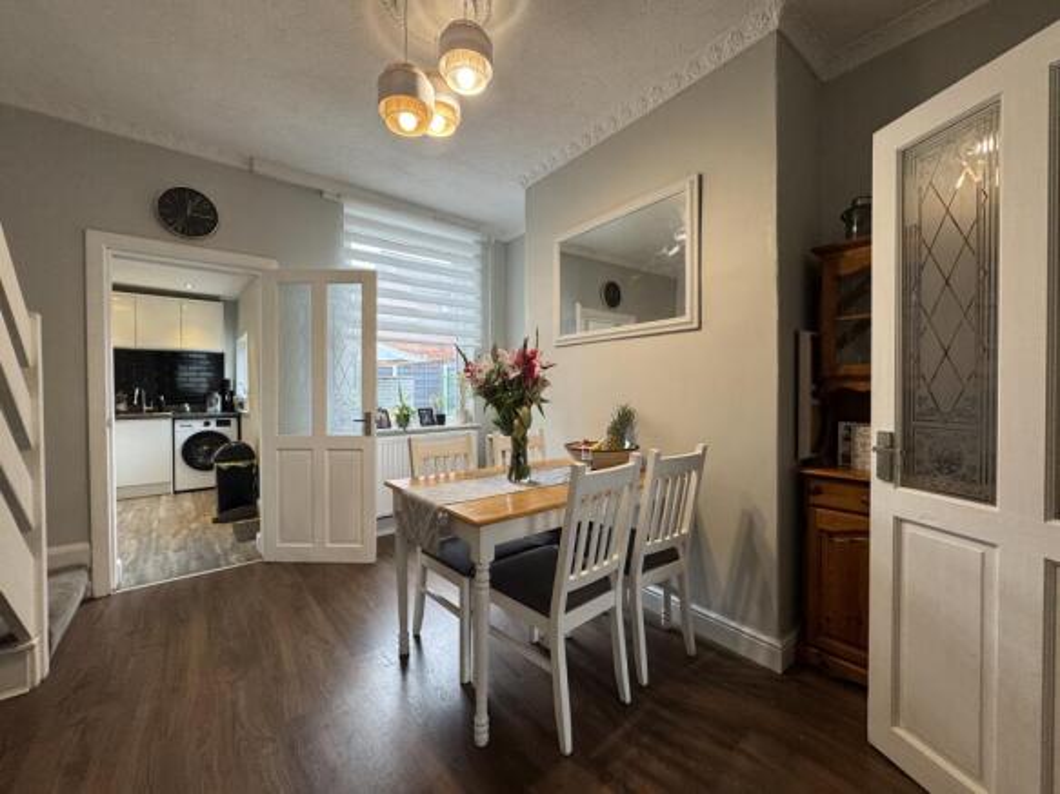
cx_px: 530
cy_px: 397
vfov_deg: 85.7
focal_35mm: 14
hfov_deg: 102.1
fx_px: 429
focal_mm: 2.22
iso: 160
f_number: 2.2
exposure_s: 1/100
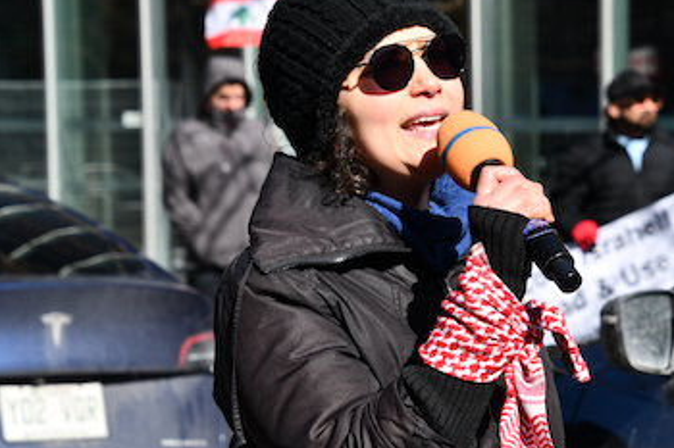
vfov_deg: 6.9
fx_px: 3743
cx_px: 414
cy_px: 197
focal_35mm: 200
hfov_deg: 10.3
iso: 110
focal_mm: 100
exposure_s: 1/250
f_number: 8
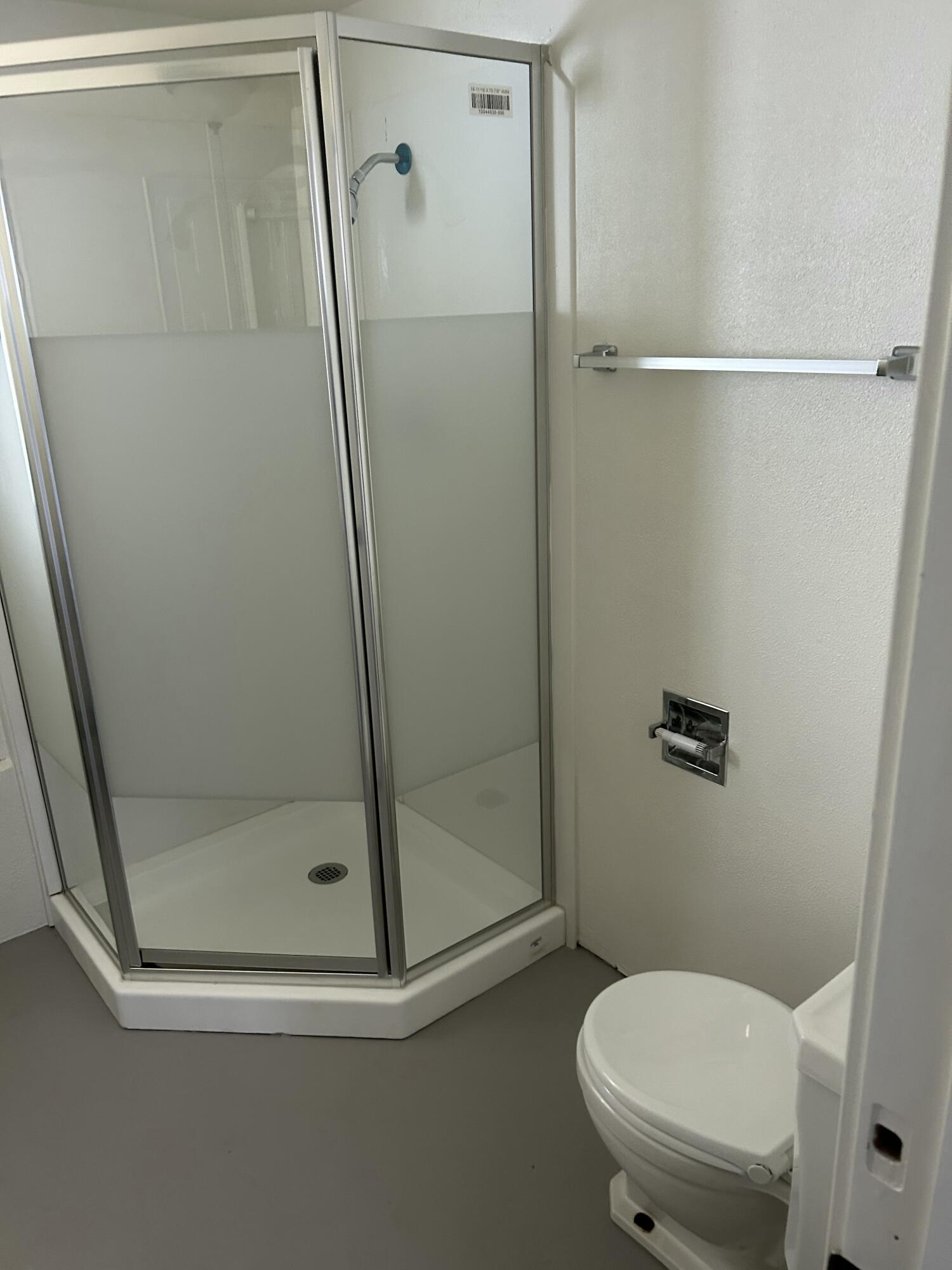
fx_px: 953
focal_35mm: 26
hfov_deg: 53.1
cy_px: 635
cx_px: 476
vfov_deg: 67.3
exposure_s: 1/60
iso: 250
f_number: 1.5
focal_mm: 5.7
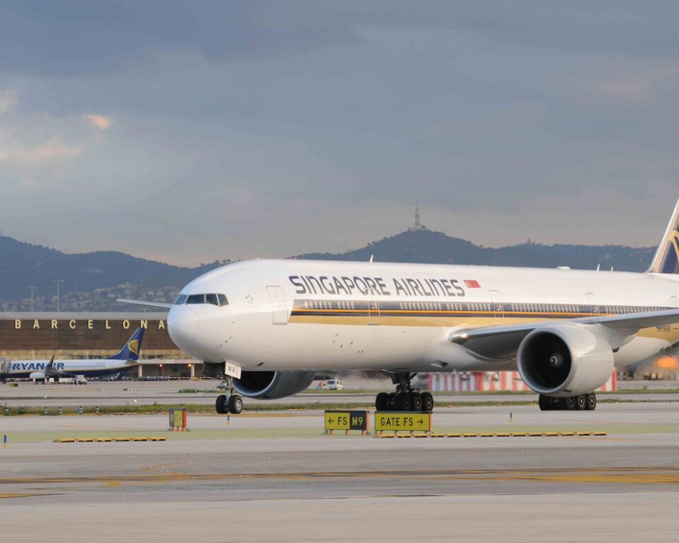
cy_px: 271
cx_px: 340
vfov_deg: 7.3
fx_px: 4273
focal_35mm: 213
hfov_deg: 9.1
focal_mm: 125
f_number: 7.1
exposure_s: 1/200
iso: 400
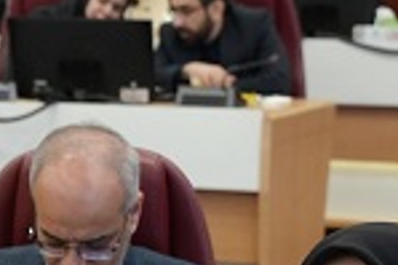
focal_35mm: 172
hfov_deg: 11.6
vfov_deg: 7.9
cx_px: -144
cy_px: 278
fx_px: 1903
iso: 2500
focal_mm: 36.7
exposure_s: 1/160
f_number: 4
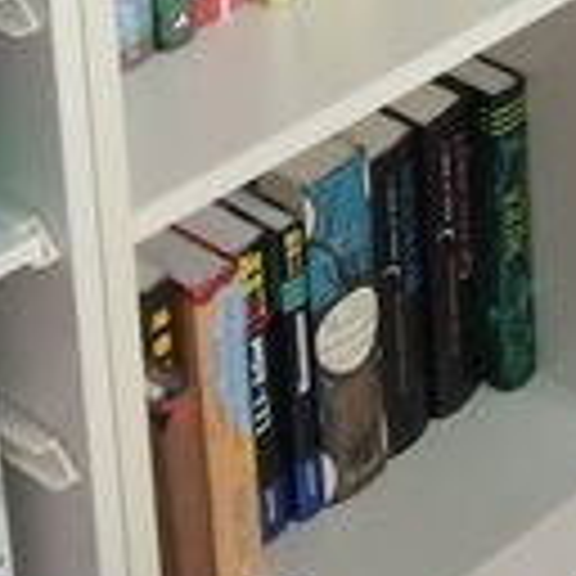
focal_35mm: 159
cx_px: 1215
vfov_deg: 9.6
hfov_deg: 10.0
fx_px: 2993
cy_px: -873
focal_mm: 4.12
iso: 50
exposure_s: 1/30
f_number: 2.2
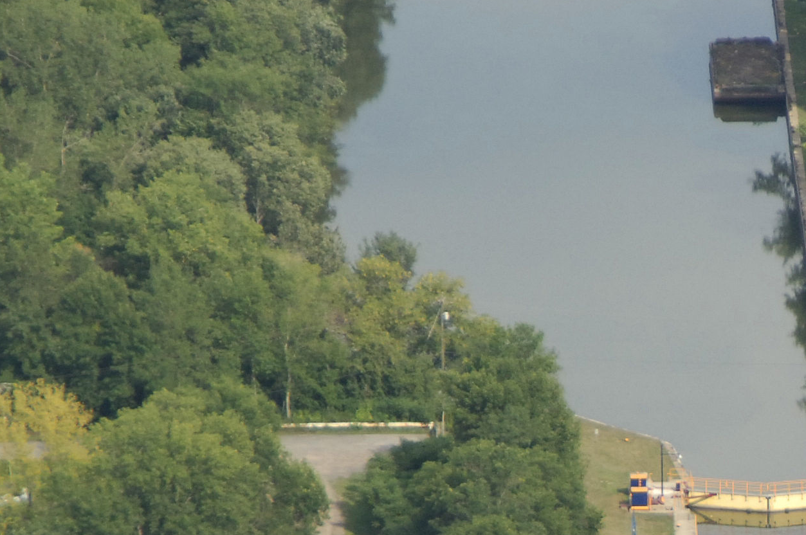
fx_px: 10905
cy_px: 624
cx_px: 770
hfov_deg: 4.2
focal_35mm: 488
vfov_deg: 2.8
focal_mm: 95
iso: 400
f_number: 5.6
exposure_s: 1/1000
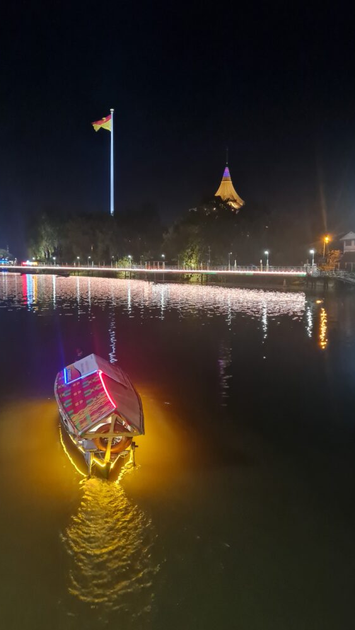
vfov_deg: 66.1
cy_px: 312
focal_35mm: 29
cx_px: 172
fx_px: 485
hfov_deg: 40.2
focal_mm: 5.4
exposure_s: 1/25
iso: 800
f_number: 1.8
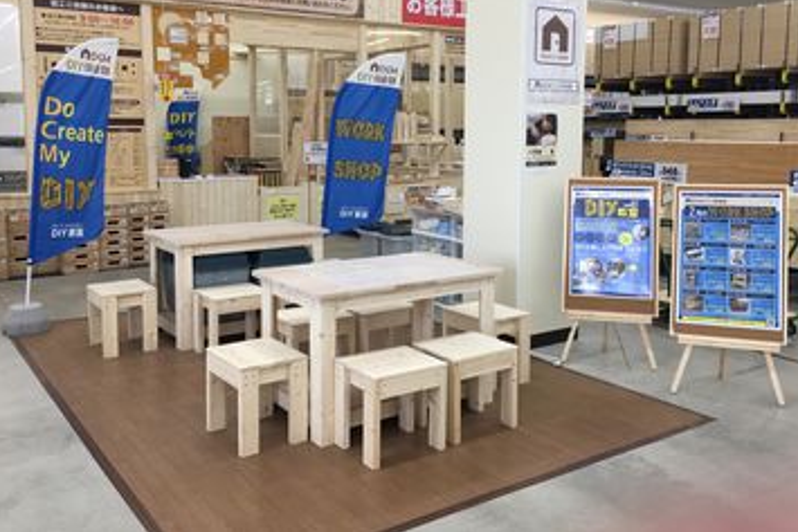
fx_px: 754
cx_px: 389
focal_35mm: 34
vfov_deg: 38.7
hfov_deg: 55.8
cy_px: 200
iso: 32
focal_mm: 4.15
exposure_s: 1/60
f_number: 2.2
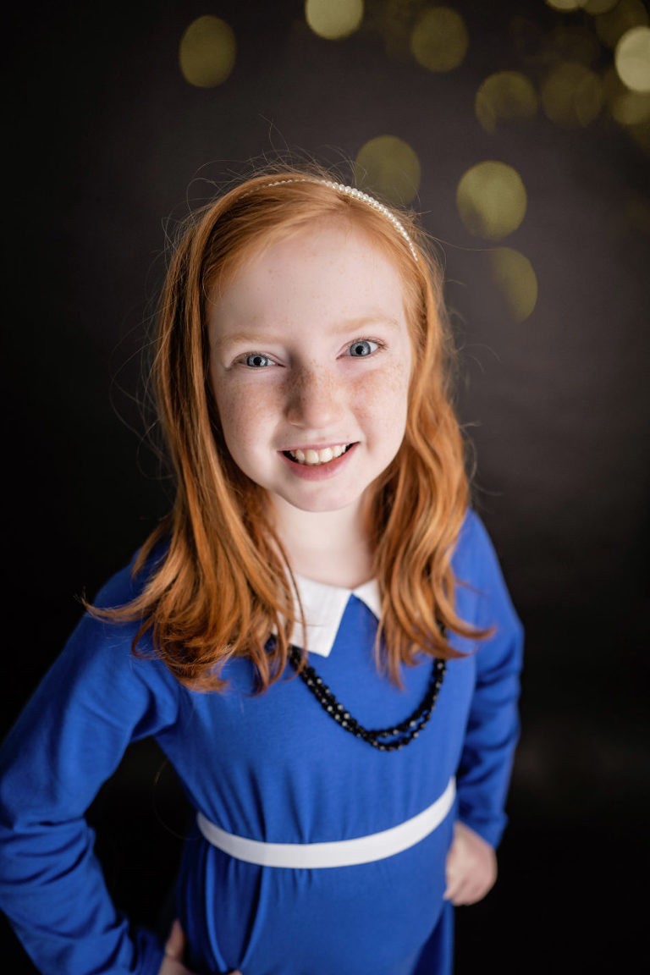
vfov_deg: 73.7
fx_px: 650
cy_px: 488
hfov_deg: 53.1
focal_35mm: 24
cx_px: 325
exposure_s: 1/200
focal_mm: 24
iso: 200
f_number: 1.8
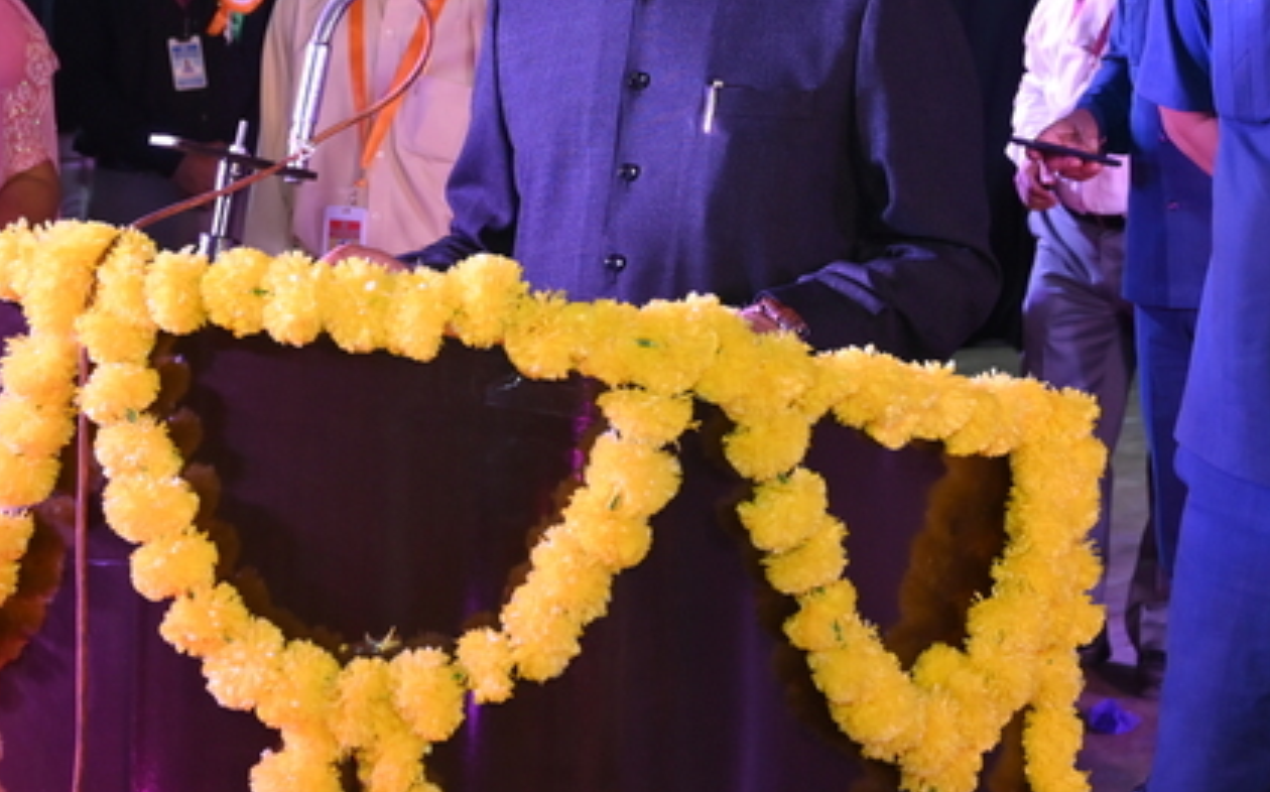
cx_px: 614
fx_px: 2906
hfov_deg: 24.7
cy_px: 51
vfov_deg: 15.3
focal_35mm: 84
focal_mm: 46
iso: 1000
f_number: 5.6
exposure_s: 1/160
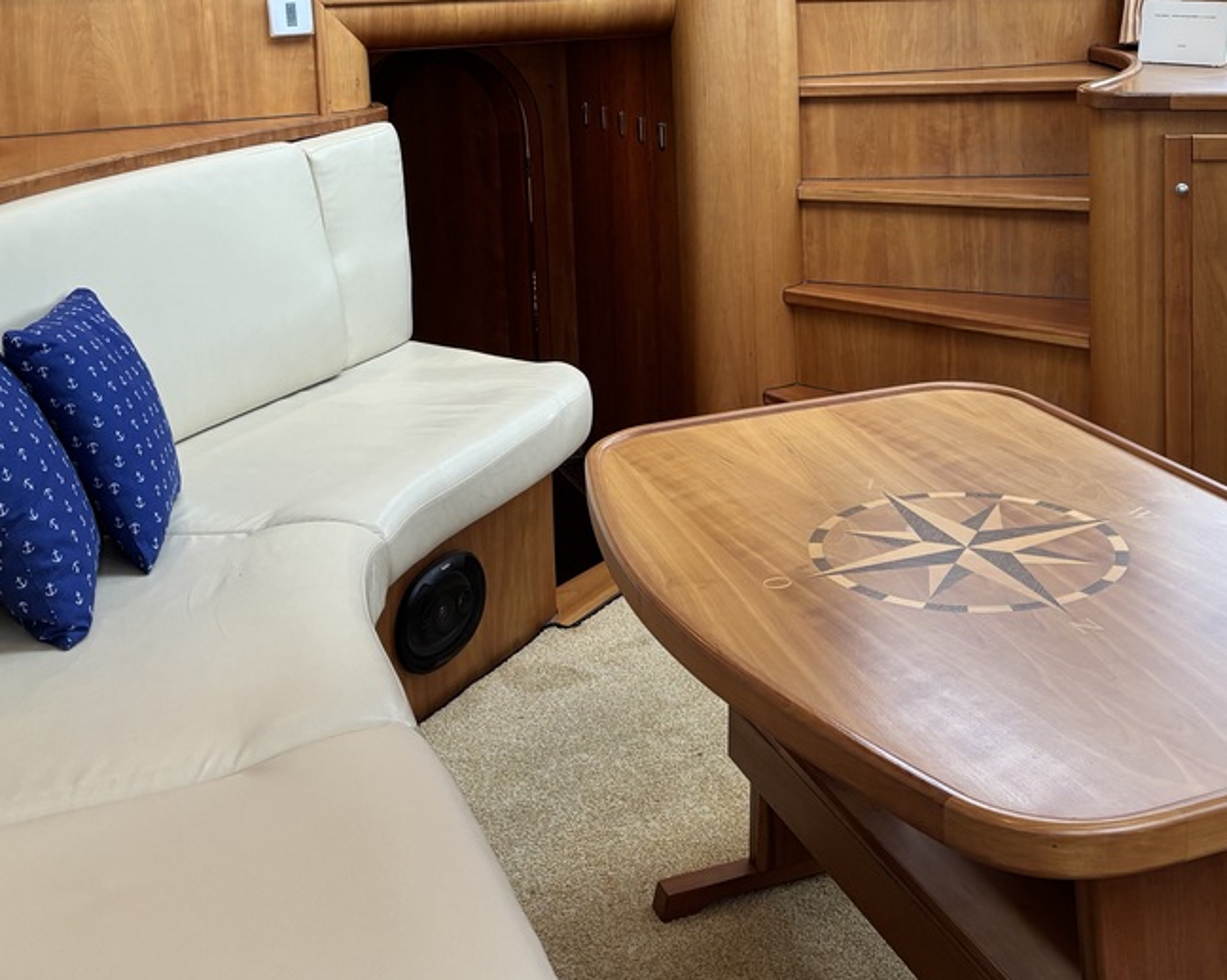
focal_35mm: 47
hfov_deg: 39.4
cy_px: 155
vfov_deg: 31.0
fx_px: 1706
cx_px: 718
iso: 125
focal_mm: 5.96
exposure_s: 1/79
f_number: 1.6
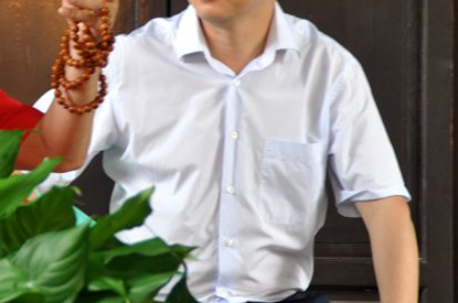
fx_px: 3123
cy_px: 110
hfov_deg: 8.4
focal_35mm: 246
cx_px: 98
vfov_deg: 5.6
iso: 400
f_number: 5.6
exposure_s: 1/30
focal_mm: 85
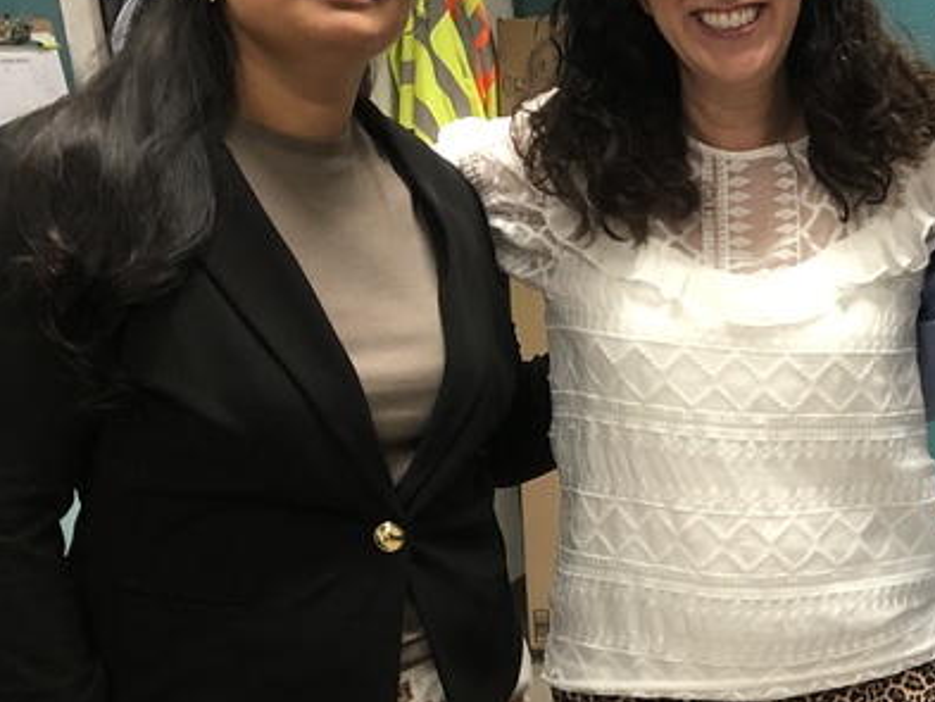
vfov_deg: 19.8
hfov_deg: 24.8
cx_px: 1025
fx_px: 1972
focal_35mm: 73
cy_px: 612
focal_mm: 3.99
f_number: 1.8
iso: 50
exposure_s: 1/15
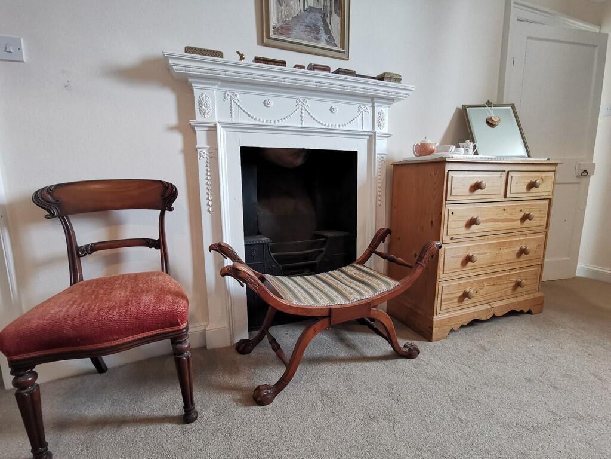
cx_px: 306
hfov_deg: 94.5
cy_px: 230
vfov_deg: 78.1
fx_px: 282
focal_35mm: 16
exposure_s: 1/33.3
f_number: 2.2
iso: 500
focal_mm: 2.26
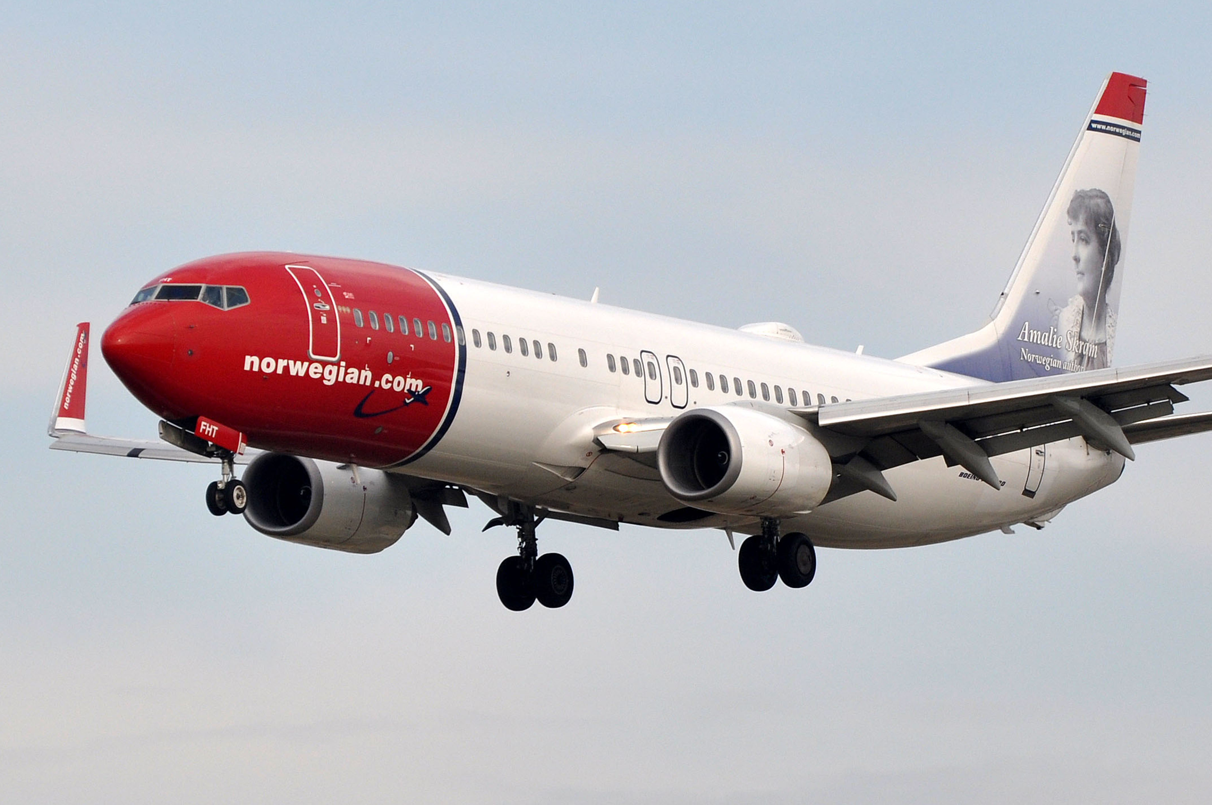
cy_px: 402
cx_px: 606
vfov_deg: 4.2
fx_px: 11096
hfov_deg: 6.3
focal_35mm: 330
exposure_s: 1/1600
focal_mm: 220
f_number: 5.6
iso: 250
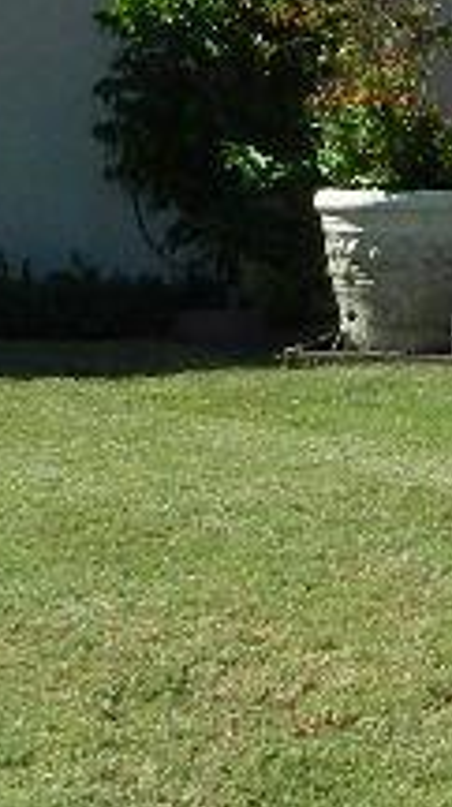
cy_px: -75
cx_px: 1195
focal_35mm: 150
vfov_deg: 14.0
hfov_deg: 7.4
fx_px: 3206
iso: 160
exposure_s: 1/1600
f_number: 3.6
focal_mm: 5.1
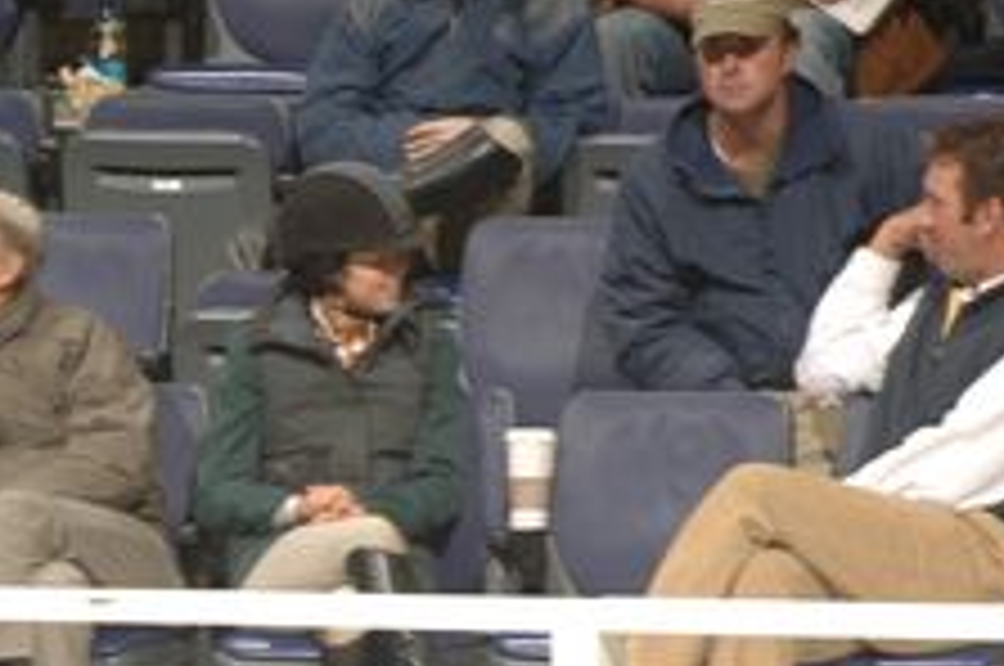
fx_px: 23977
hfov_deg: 2.4
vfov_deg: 1.6
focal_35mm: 861
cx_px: -378
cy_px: 938
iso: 250
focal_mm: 200
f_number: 4.5
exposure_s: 1/250
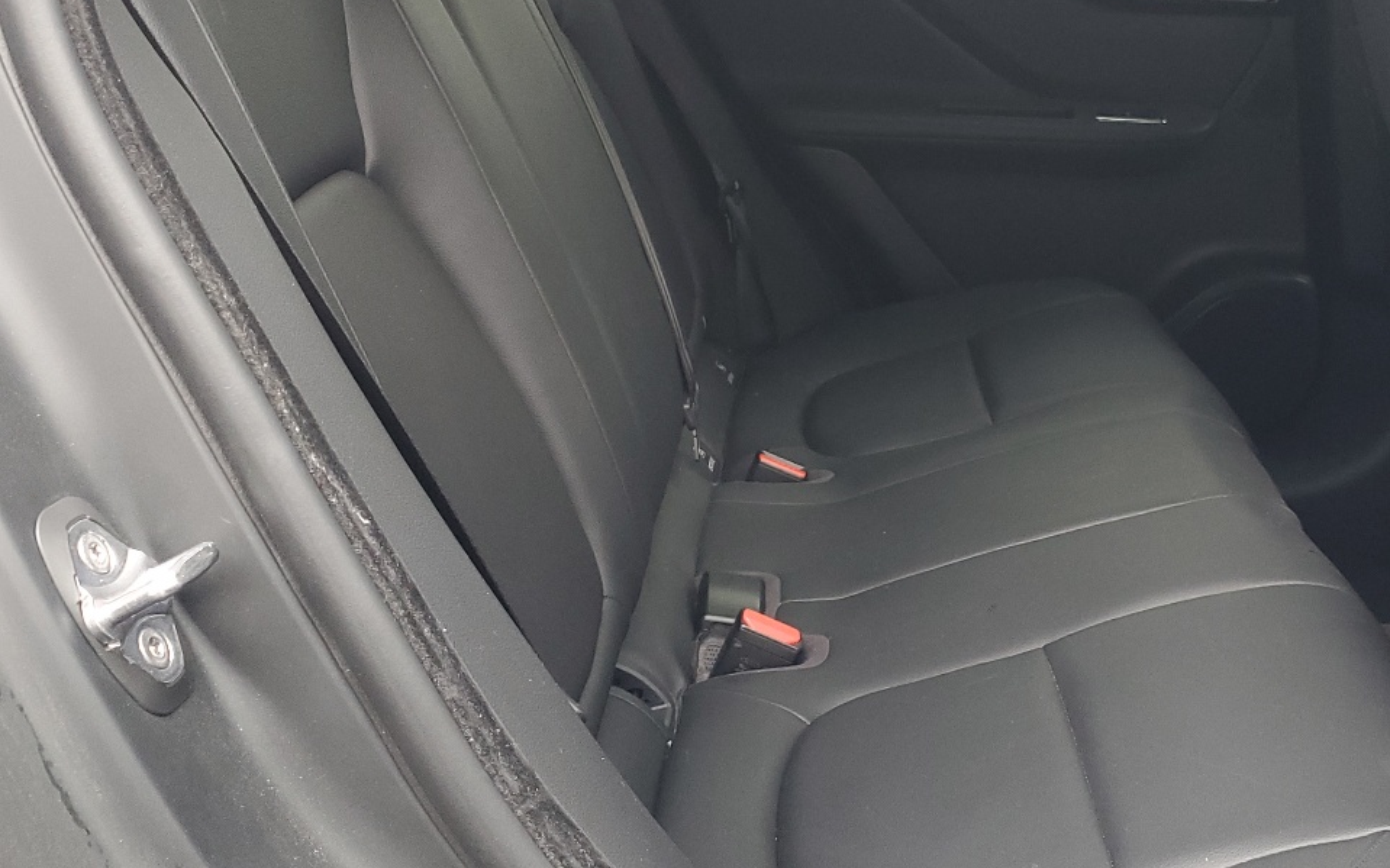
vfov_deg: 27.9
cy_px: 370
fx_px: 1742
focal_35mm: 46
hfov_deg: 43.1
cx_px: 880
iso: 91
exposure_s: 1/120
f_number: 1.5
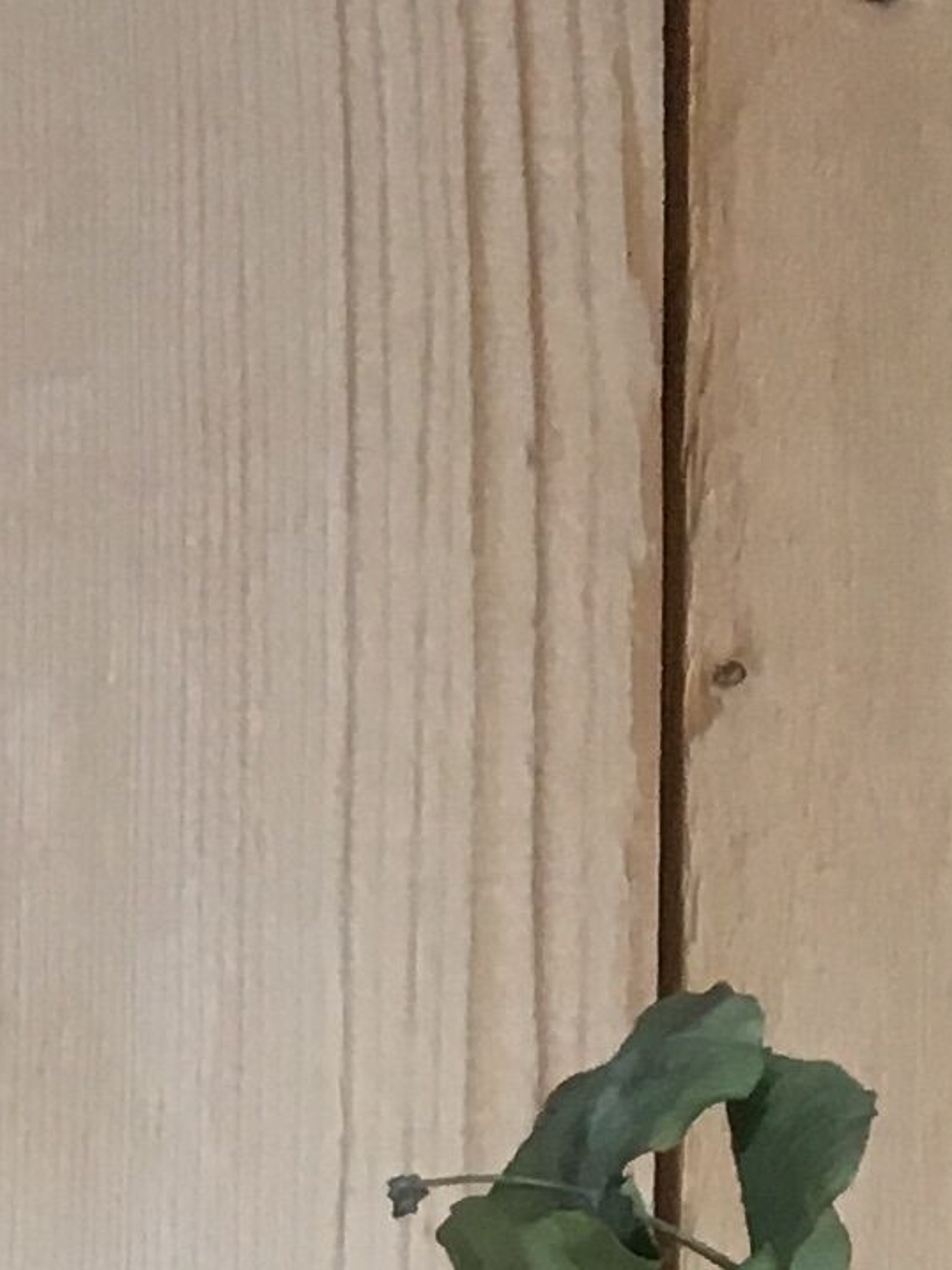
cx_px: -1221
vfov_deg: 10.3
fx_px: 5975
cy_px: 3199
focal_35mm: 163
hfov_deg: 8.4
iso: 32
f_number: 2.2
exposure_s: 1/33
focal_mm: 4.15
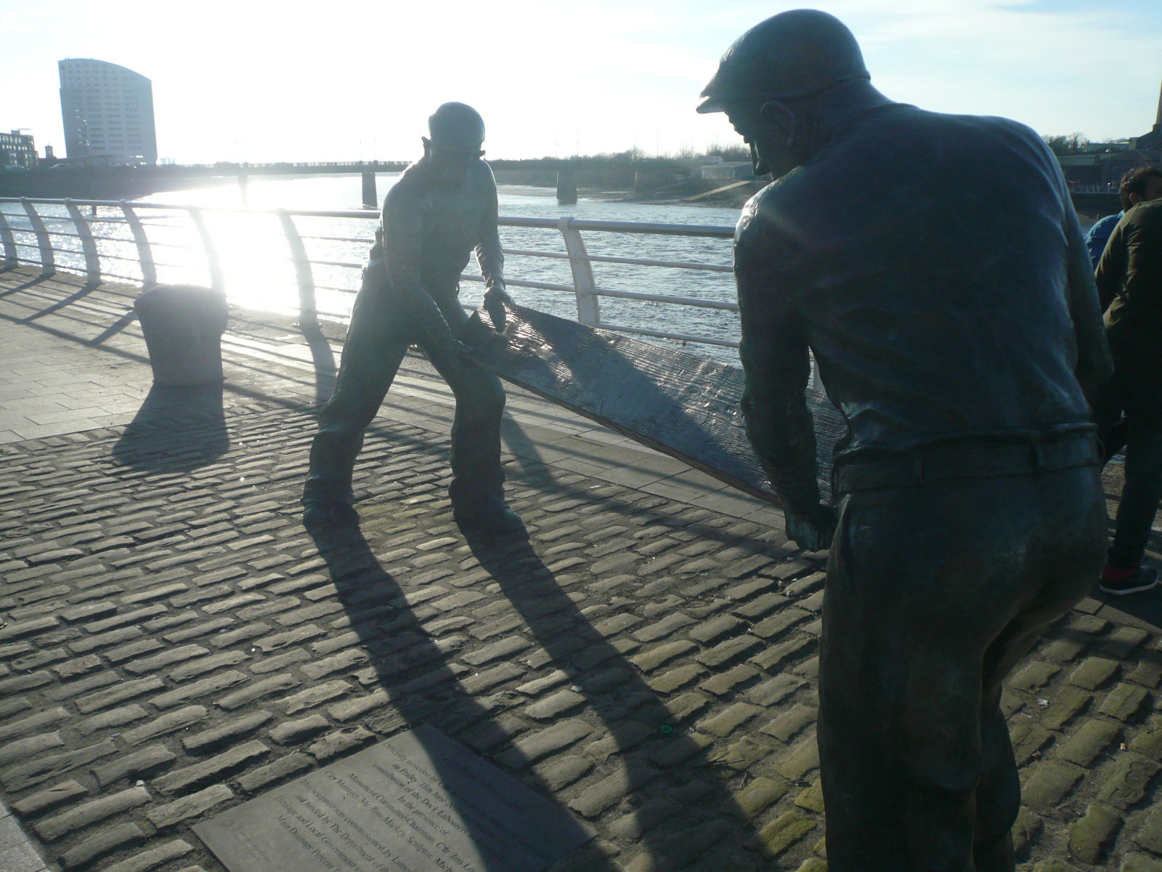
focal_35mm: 28
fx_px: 940
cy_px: 436
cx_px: 581
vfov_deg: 49.7
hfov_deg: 63.4
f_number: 8
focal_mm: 4.6
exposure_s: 1/250
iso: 100
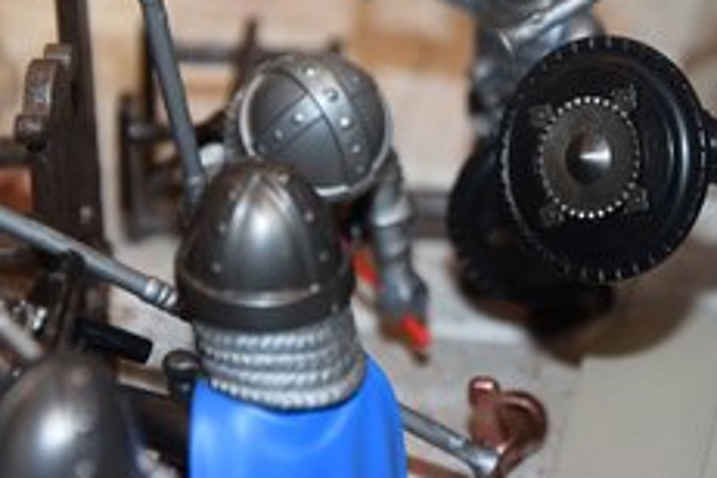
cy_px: 70
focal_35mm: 182
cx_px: 419
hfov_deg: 11.3
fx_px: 3625
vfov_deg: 7.5
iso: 900
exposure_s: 1/60
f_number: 5.3
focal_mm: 70
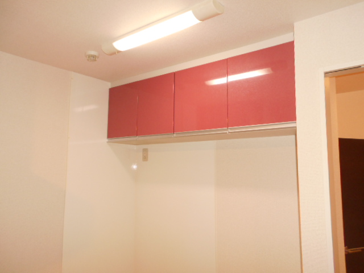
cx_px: 182
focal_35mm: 26
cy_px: 136
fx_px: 273
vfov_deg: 53.1
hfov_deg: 67.3
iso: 200
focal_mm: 4.6
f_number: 3.2
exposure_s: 1/25
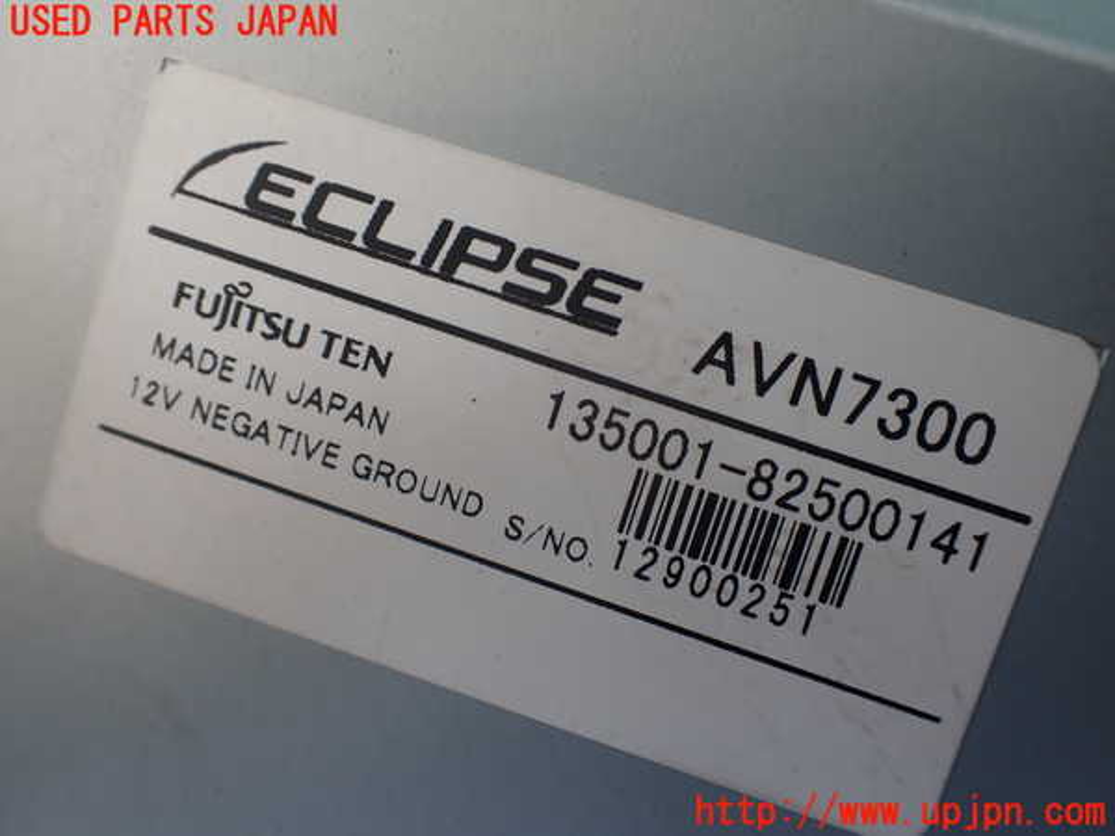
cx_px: 558
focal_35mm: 30
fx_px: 966
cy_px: 418
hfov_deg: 60.0
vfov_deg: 46.8
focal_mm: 5.4
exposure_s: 1/125
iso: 160
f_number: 2.3
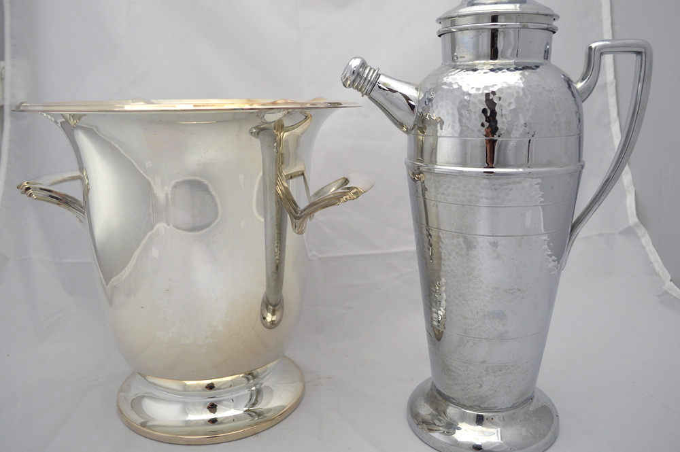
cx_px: 340
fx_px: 566
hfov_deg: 62.0
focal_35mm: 30
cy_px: 226
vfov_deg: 43.5
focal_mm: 20
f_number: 5
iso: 400
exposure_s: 1/100
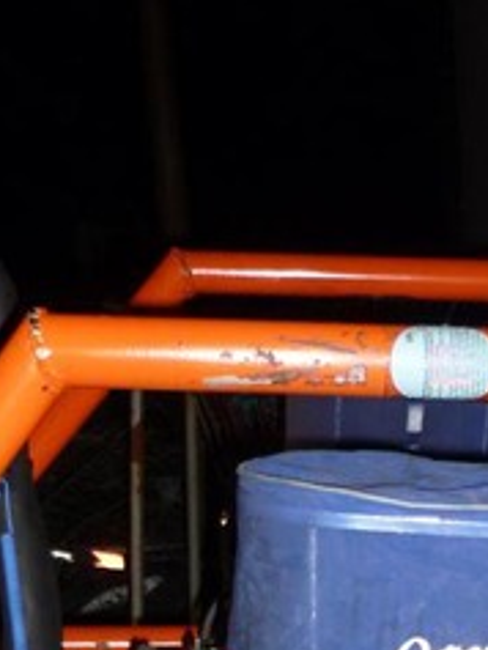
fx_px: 1671
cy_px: 845
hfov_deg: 16.6
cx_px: 345
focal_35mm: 89
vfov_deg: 20.2
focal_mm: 5.5
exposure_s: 1/30
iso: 125
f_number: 2.8
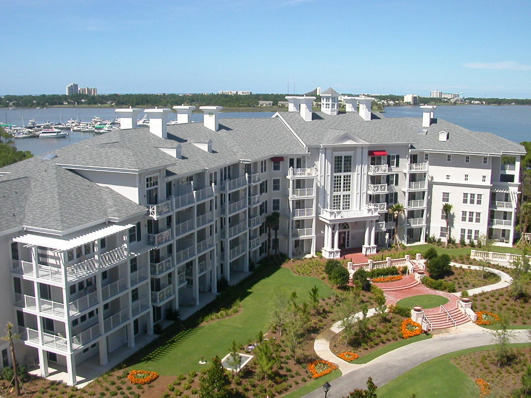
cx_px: 266
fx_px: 568
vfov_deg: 38.7
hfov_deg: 50.1
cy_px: 199
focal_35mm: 37
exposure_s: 1/754
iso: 100
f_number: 4.5
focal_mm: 5.6
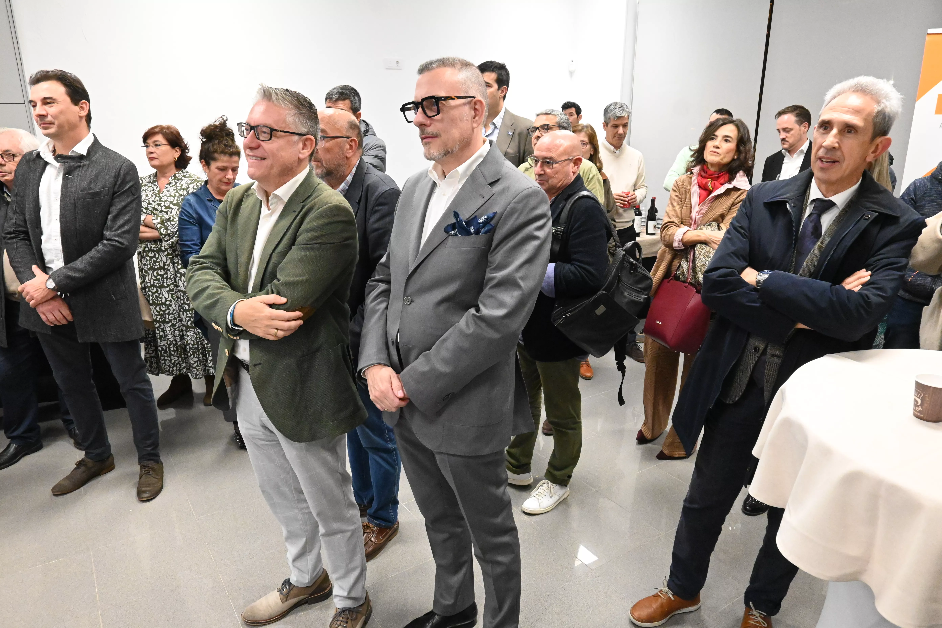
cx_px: 471
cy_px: 314
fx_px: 628
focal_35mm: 24
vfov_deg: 53.1
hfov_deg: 73.7
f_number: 6.3
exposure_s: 1/160
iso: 6400
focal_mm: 16
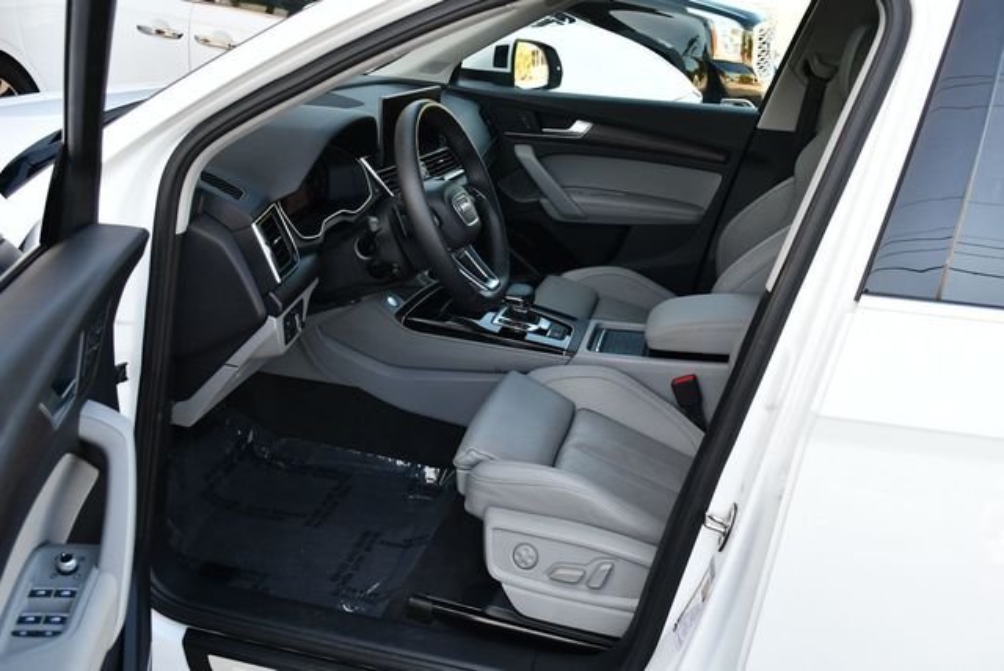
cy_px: 336
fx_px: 1005
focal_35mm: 36
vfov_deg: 36.9
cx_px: 502
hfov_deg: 53.1
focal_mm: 18
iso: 400
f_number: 4.5
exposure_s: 1/250
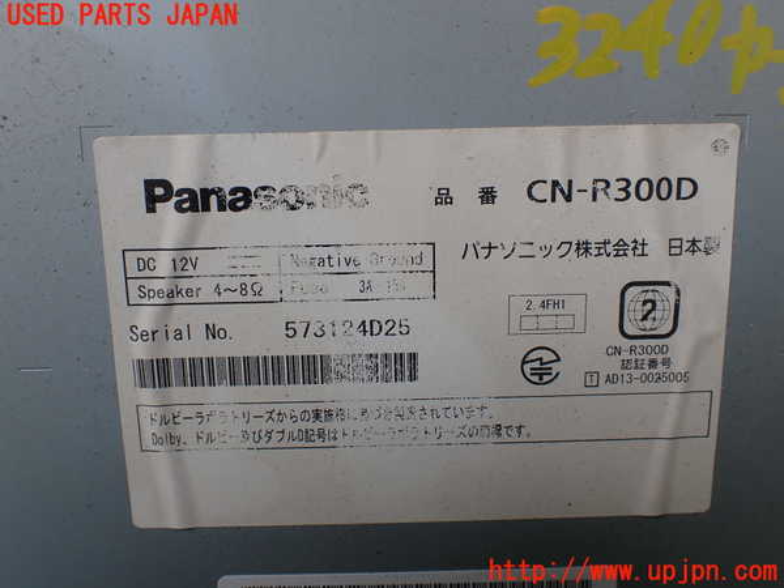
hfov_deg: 60.0
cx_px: 392
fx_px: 679
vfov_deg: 46.8
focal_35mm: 30
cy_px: 294
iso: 100
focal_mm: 5.4
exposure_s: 1/200
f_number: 3.2
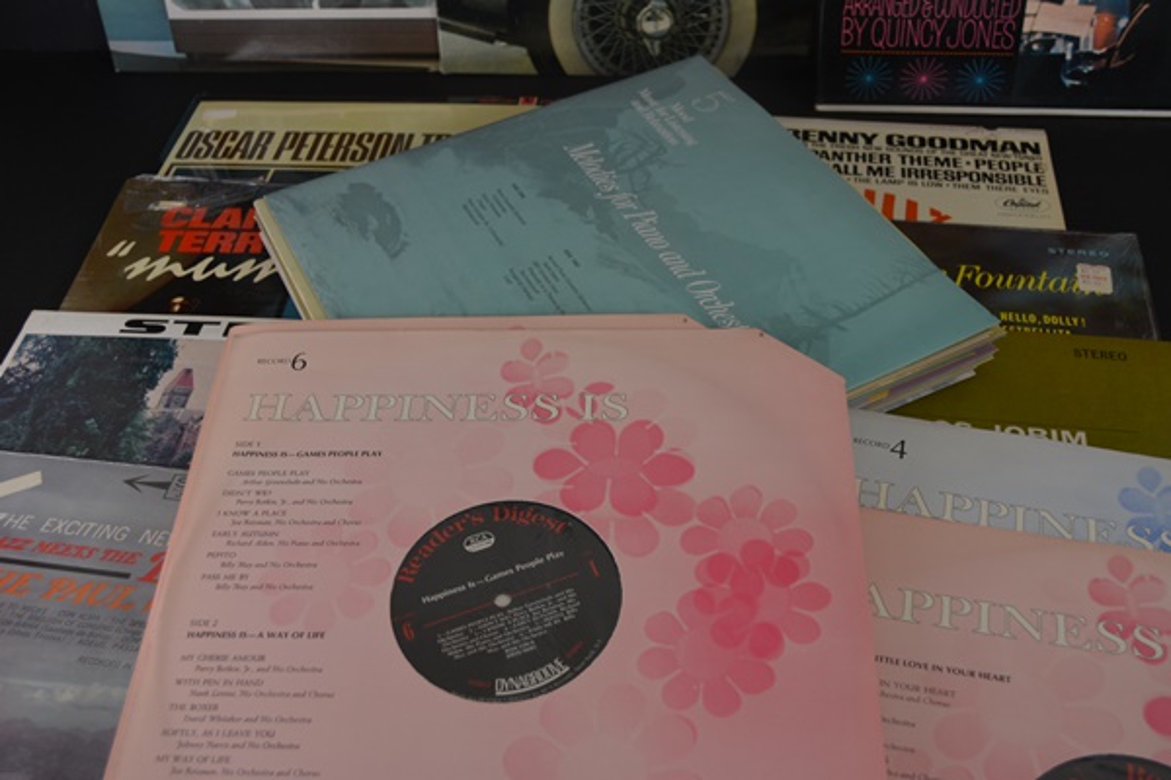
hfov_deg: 49.6
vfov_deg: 34.2
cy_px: 390
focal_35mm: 39
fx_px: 1268
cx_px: 586
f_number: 5
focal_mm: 26
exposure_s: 1/100
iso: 400
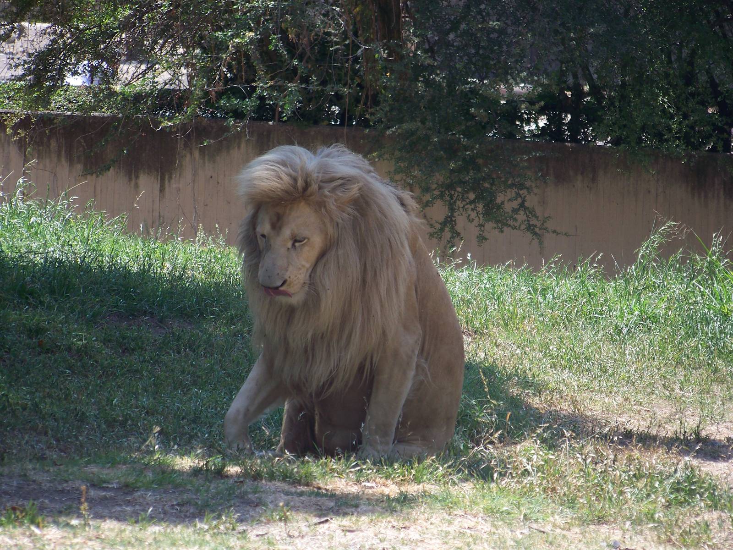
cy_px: 275
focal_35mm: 272
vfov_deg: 5.5
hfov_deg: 7.3
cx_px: 366
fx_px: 5760
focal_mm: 44.5
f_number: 4
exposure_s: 1/250
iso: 64
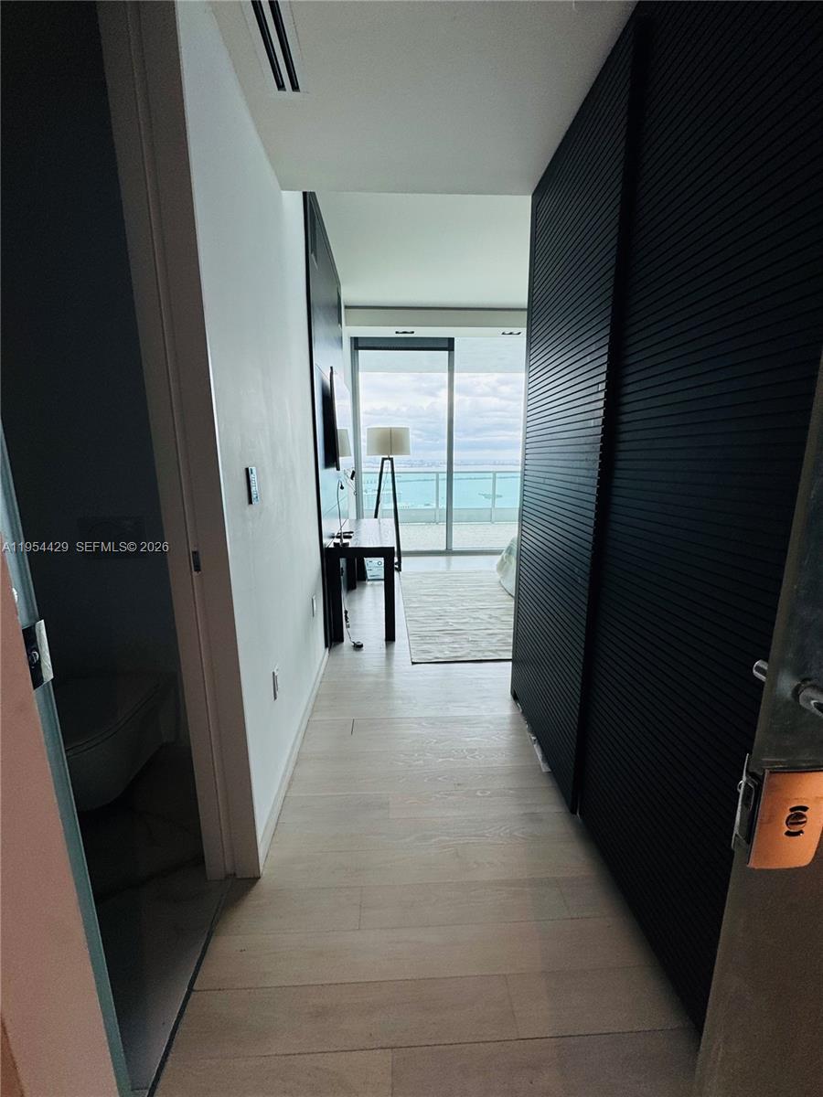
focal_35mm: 14
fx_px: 444
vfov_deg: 102.1
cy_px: 548
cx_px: 412
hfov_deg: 85.7
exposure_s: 1/120
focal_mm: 2.22
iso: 40
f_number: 2.2
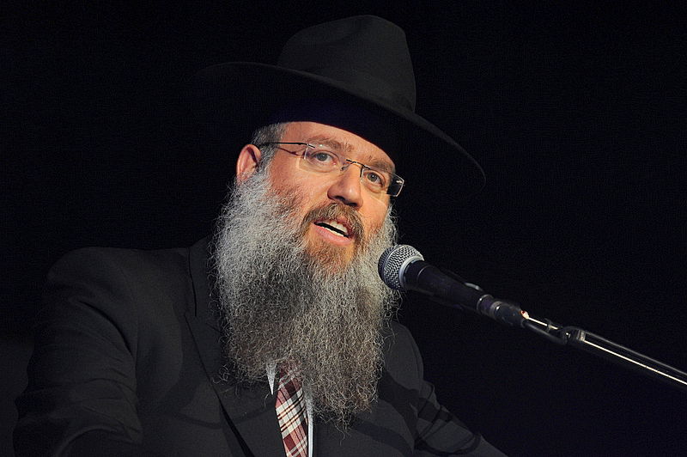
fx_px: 3813
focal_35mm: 200
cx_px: 344
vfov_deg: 6.9
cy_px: 228
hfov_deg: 10.3
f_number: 5.6
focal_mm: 200
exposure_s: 1/250
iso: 1600
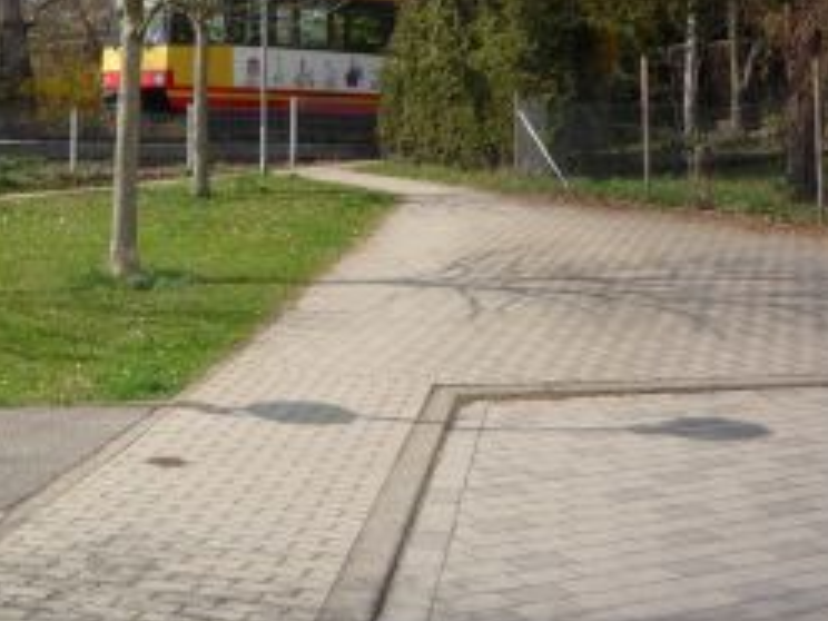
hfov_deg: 29.8
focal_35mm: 62
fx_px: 1483
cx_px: 73
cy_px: 87
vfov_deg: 23.2
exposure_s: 1/400
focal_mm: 5.2
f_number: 5
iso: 100
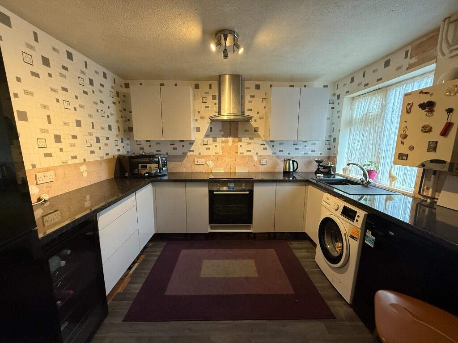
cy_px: 172
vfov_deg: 85.7
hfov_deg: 102.1
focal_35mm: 14
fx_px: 185
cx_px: 229
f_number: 2.2
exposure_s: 1/50
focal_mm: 2.22
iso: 400
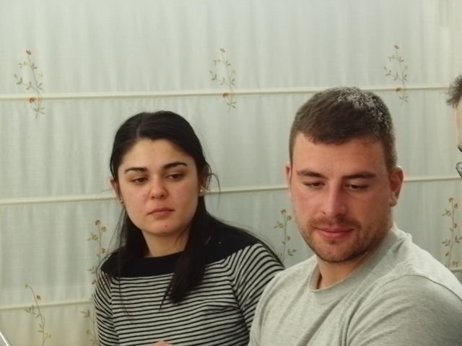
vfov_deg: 13.7
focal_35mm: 108
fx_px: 1441
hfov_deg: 18.2
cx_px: 231
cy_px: 173
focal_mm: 18.8
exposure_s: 1/60
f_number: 5
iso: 200
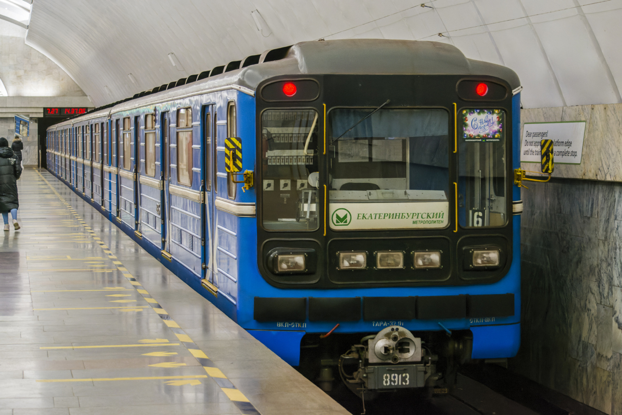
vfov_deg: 15.7
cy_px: 208
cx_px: 311
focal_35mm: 87
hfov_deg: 23.4
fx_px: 1503
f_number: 4.5
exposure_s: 1/160
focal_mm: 58
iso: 800
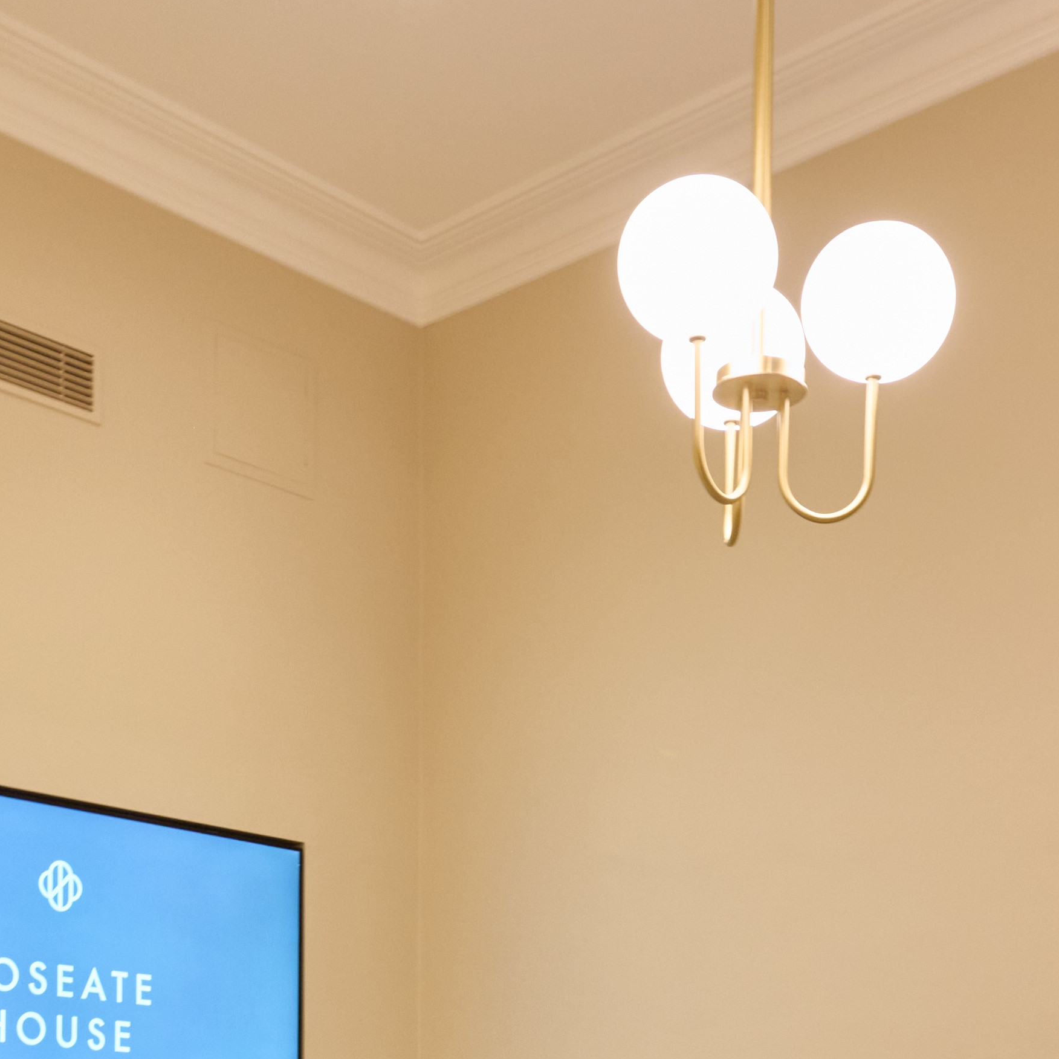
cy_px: 1395
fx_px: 1938
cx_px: 499
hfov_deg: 30.6
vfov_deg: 25.9
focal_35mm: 56
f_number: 8
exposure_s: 1/3
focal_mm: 14
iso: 400
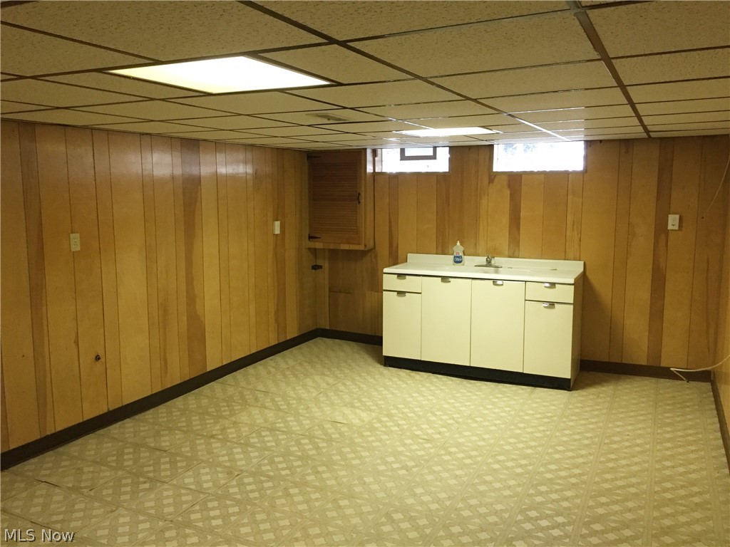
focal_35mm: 29
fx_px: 612
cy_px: 274
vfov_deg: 48.2
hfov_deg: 61.7
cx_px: 365
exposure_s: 1/30
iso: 160
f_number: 2.2
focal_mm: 4.15
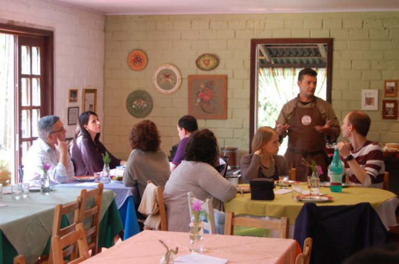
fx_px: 747
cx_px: 200
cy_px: 132
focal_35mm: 68
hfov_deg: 29.9
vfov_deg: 20.1
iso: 800
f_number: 5.3
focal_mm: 45
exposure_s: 1/25
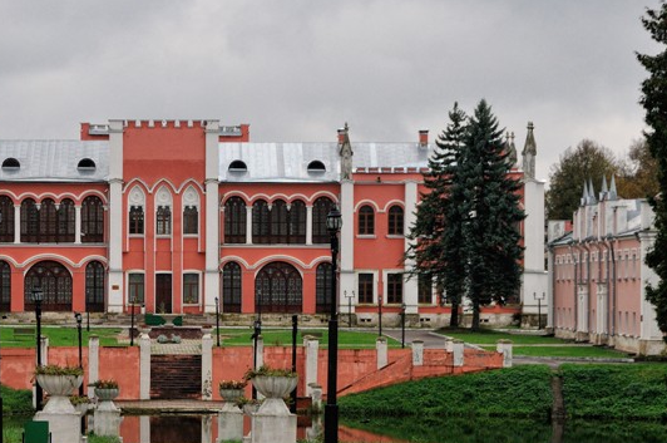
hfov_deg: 15.5
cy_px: 289
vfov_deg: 10.3
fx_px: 2442
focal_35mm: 132
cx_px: 186
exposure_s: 1/320
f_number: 7.1
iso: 400
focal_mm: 52
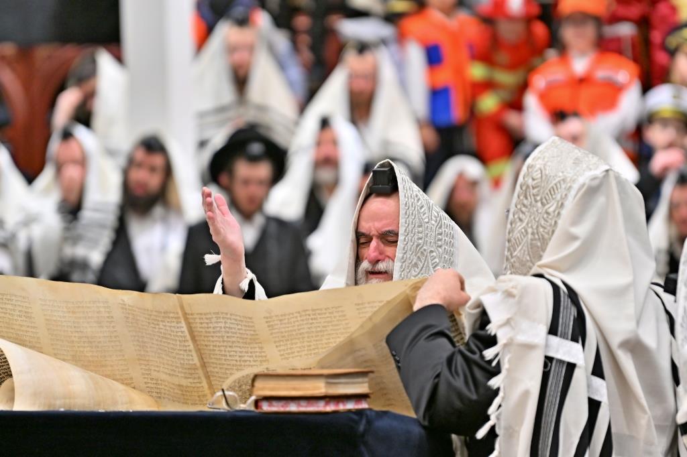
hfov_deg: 6.9
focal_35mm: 300
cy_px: 228
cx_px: 344
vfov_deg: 4.6
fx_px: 5723
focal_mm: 200
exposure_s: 1/400
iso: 320
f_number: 2.8
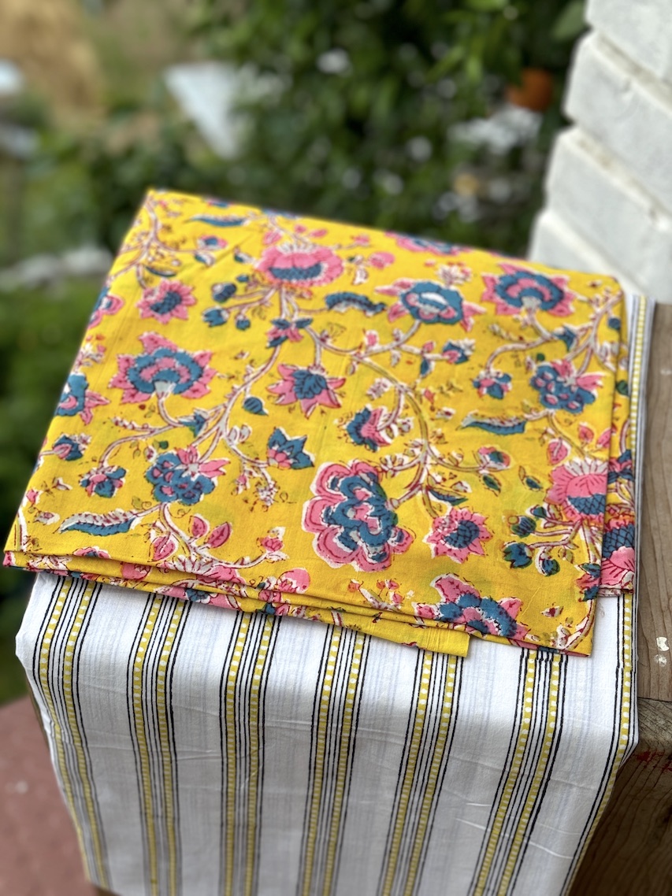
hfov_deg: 30.3
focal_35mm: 48
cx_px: 336
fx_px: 1243
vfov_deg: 39.7
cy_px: 448
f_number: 1.78
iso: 64
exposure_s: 1/582
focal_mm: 6.76
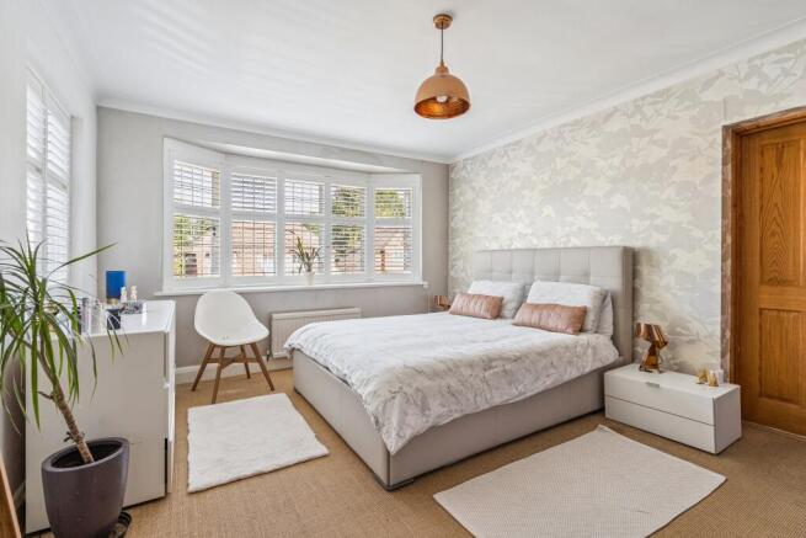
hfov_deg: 96.7
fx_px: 358
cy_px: 269
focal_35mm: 16
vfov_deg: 73.8
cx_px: 403
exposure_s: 1/50
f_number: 5.6
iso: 640
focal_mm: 16
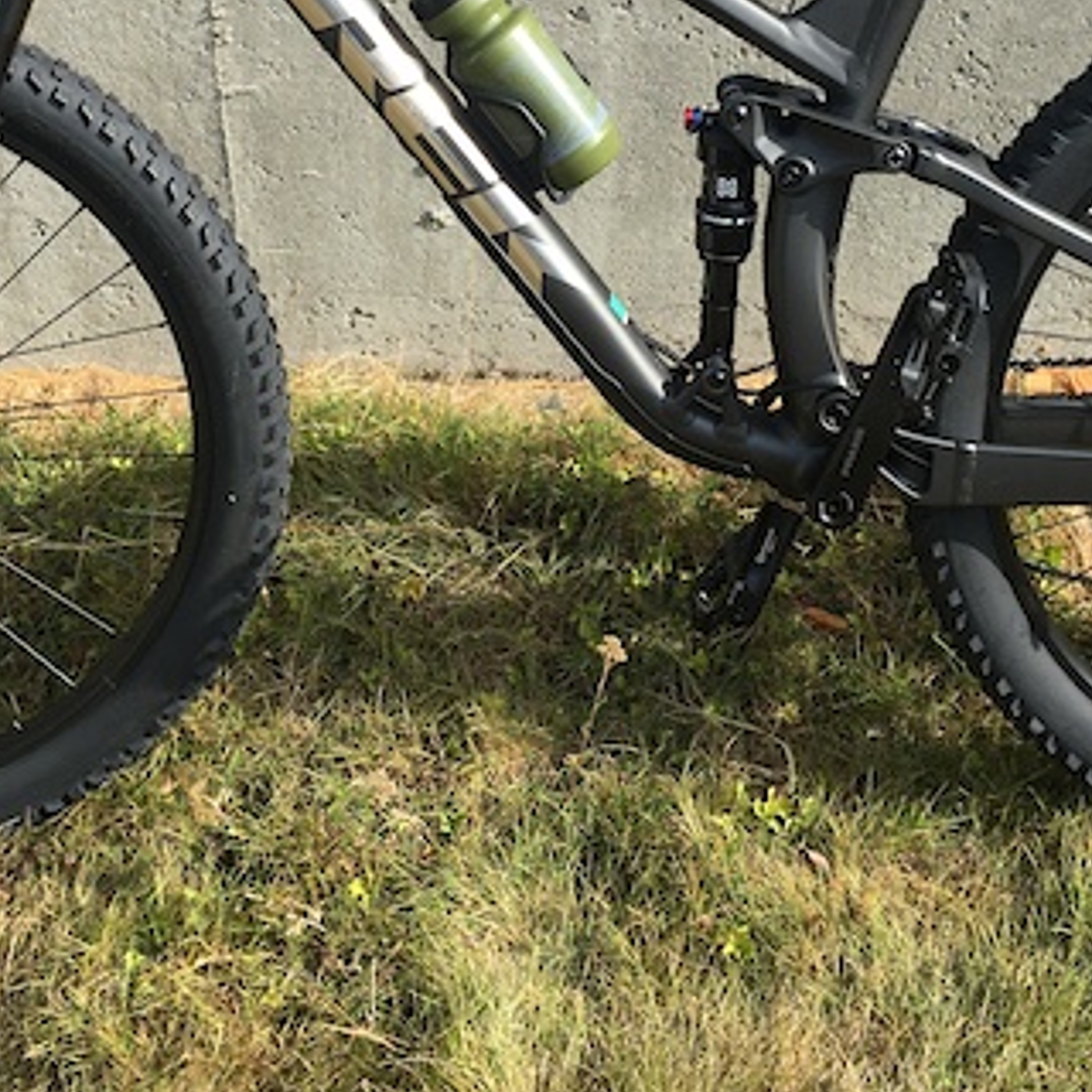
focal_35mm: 64
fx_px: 2284
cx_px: 577
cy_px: 171
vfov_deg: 26.2
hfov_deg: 26.9
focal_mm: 4.15
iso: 25
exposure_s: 1/663
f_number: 2.2
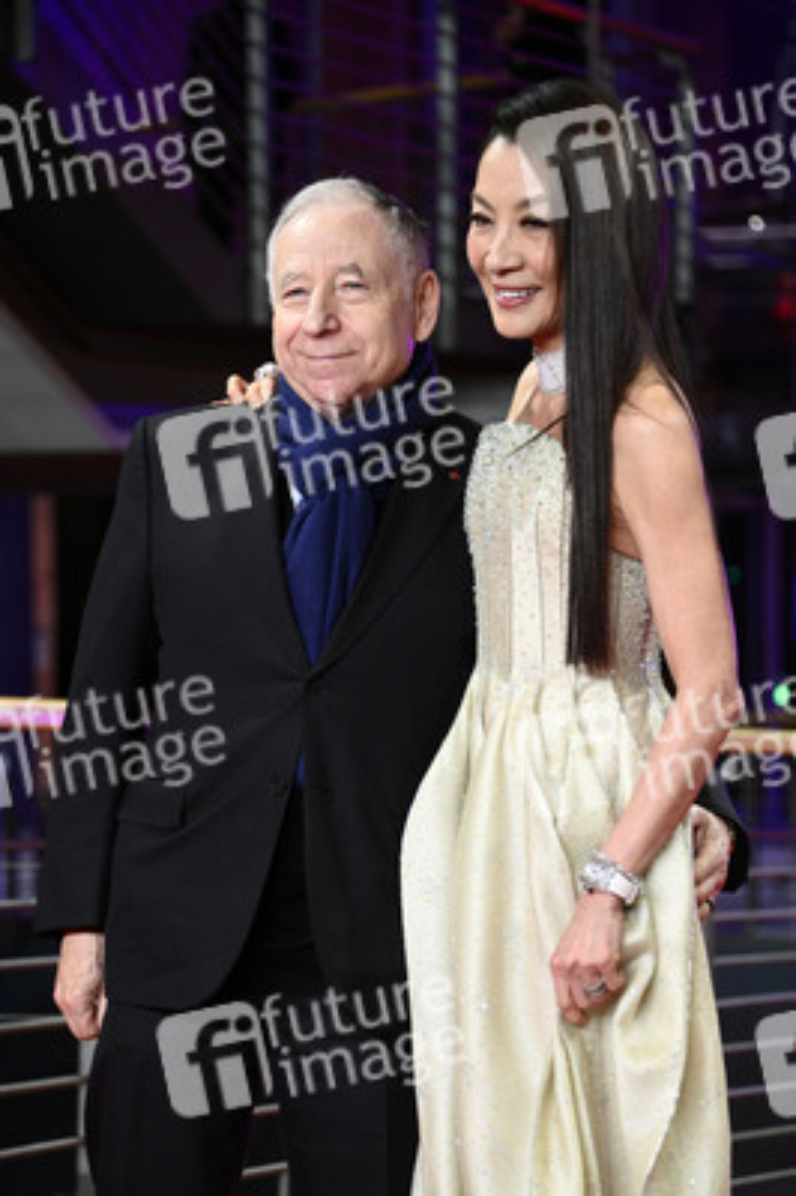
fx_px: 4153
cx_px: 398
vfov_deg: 16.4
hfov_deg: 10.9
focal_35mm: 125
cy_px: 598
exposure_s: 1/200
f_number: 5.6
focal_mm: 125
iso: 5000
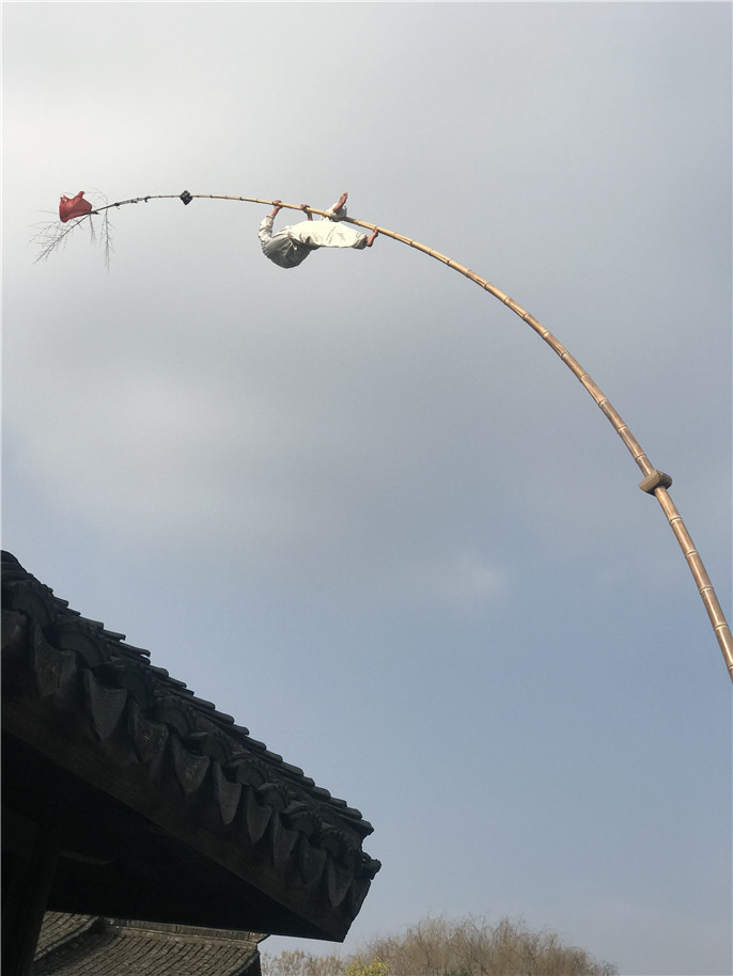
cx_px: 366
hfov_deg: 25.7
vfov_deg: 33.8
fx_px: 1609
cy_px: 488
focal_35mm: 57
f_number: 2.8
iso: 20
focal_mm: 6.6
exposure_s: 1/1100
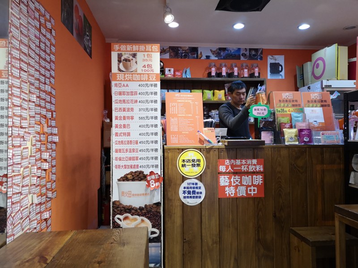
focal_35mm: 27
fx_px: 279
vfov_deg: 51.4
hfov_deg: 65.3
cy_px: 134
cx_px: 179
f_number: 1.8
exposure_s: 1/120
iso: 640
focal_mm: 3.95
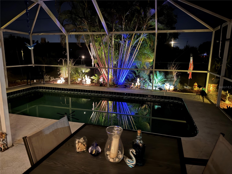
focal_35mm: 24
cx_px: 116
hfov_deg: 71.6
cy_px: 87
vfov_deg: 56.8
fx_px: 161
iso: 1600
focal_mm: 6.76
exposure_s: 1/2
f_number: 1.78
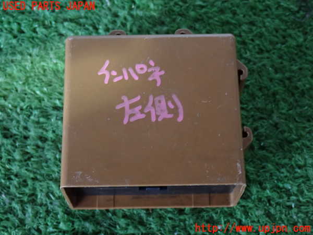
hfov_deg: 27.4
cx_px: 156
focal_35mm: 71
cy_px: 118
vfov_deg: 20.7
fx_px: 642
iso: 1250
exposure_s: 1/15
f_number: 3.9
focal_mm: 12.73
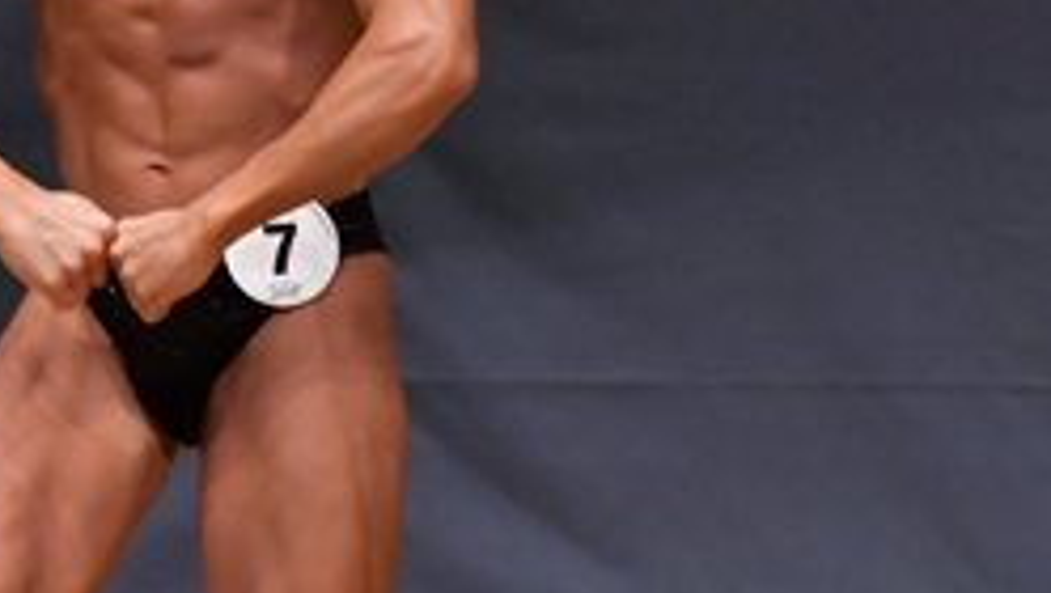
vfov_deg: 1.2
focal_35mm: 980
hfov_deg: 2.2
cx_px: 222
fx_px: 27335
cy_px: 432
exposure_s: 1/400
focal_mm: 200
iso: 6400
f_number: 5.6
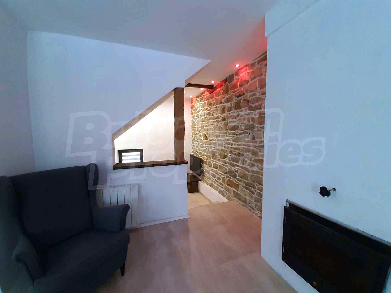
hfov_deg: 106.2
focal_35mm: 13
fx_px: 147
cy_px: 146
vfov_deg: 89.9
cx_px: 196
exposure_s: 1/33
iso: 200
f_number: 2.2
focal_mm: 1.42
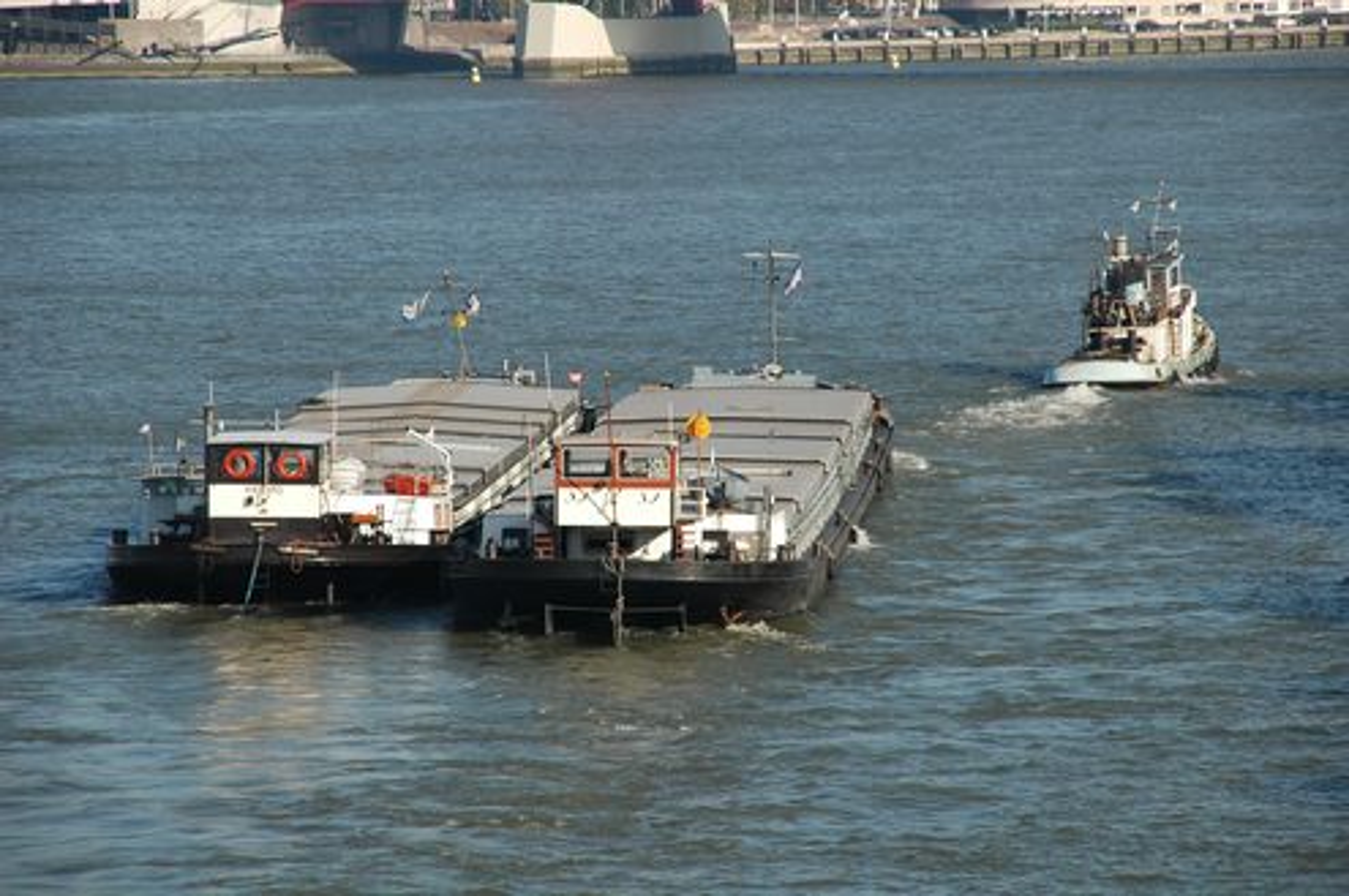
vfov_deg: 5.9
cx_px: 674
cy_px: 448
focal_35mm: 232
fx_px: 8703
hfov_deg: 8.9
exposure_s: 1/400
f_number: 10
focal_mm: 155
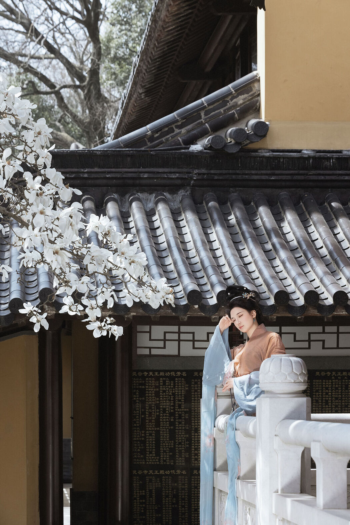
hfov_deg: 14.4
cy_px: 262
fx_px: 1385
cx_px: 175
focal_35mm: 95
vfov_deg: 21.5
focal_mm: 95
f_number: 7.1
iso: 100
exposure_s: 1/200
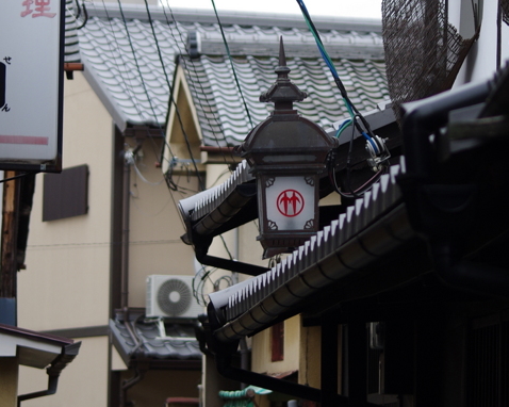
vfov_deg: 6.4
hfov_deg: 8.0
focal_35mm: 241
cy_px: 194
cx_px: 294
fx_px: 3629
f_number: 4
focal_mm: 80
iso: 100
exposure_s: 1/200
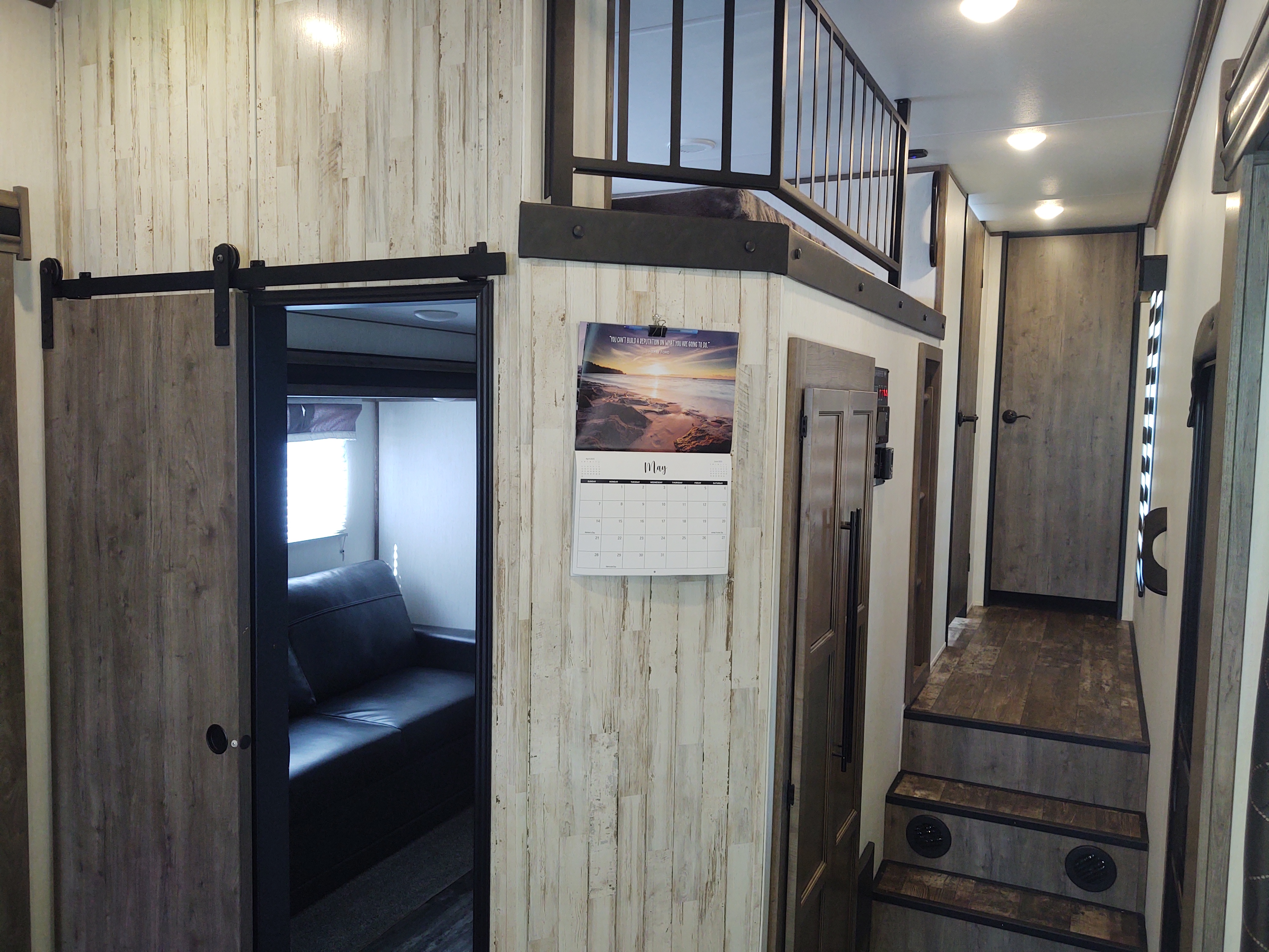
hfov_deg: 65.3
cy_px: 476
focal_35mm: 27
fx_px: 990
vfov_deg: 51.4
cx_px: 634
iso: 145
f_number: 1.7
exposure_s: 1/60
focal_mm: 4.75
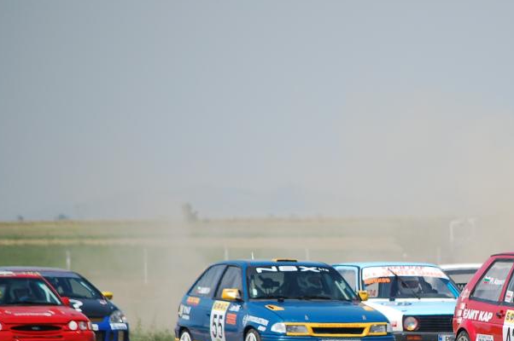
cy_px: 287
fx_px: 5462
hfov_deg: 5.4
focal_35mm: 383
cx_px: 414
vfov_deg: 3.6
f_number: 5.3
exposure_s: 1/1000
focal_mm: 150
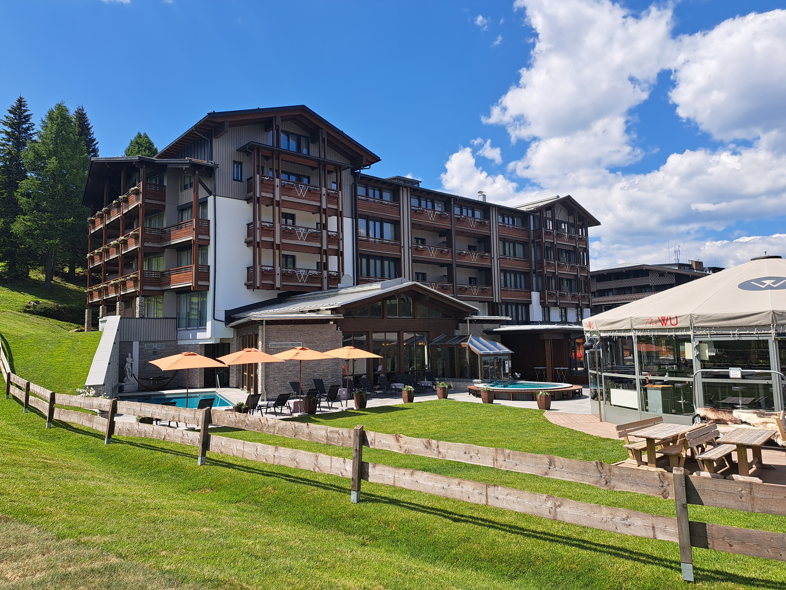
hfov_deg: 71.6
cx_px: 393
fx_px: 545
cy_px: 295
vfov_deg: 56.8
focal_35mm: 24
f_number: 1.8
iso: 50
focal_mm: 5.23
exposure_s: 1/1252
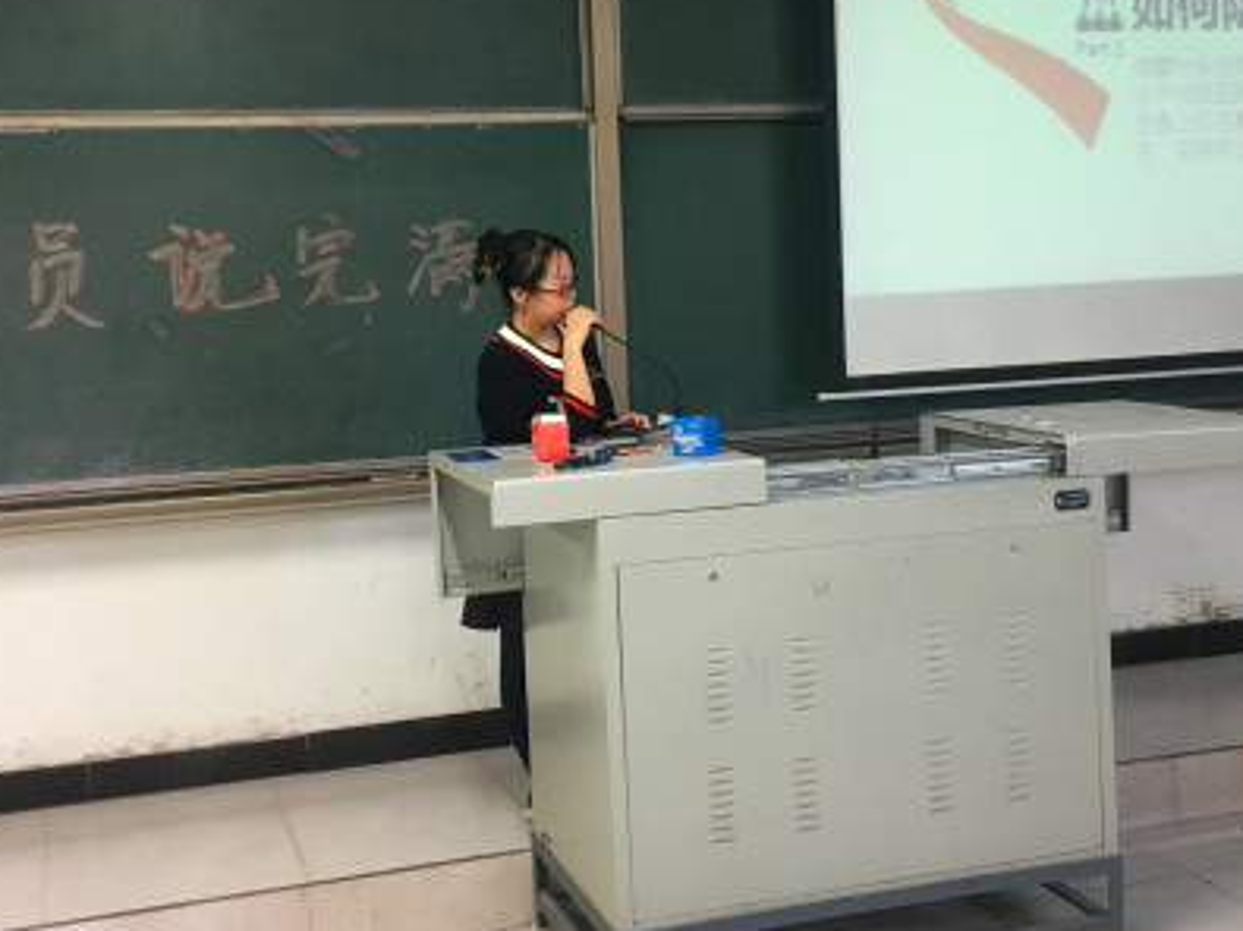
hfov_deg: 40.4
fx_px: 1687
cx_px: 633
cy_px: 355
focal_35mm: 47
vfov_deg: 30.7
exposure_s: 1/33
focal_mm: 4.15
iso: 125
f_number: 2.2
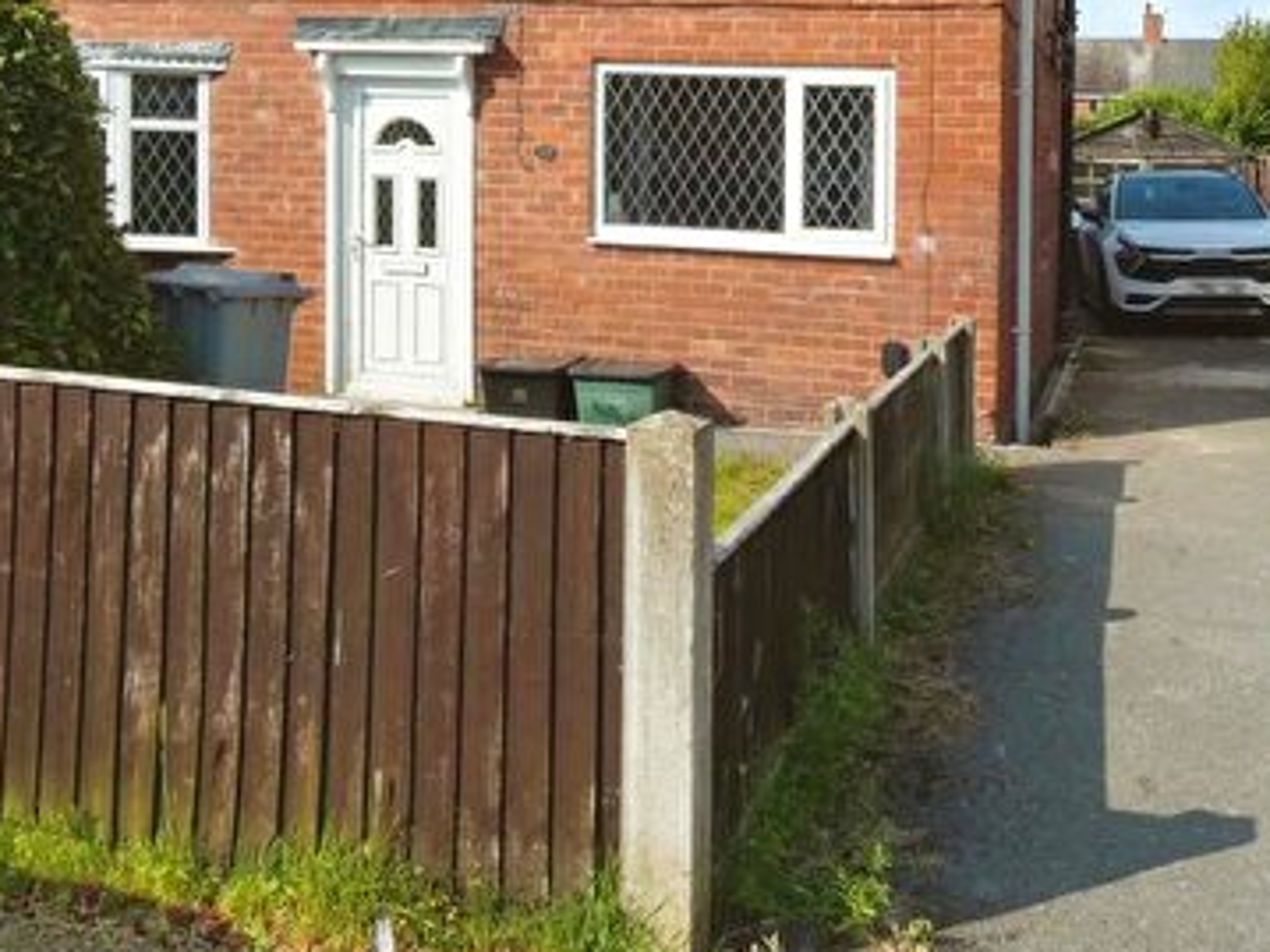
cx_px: 686
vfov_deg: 35.9
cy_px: 235
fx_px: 1430
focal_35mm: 39
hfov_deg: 47.8
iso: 80
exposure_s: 1/800
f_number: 3.5
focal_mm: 3.6
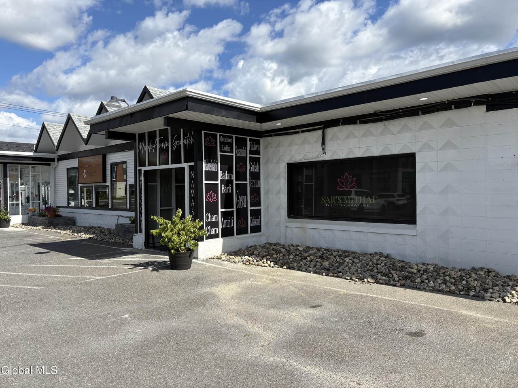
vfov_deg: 53.1
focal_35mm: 26
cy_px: 194
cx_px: 259
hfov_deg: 67.3
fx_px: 389
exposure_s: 1/3623
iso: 50
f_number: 1.6
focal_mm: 5.96
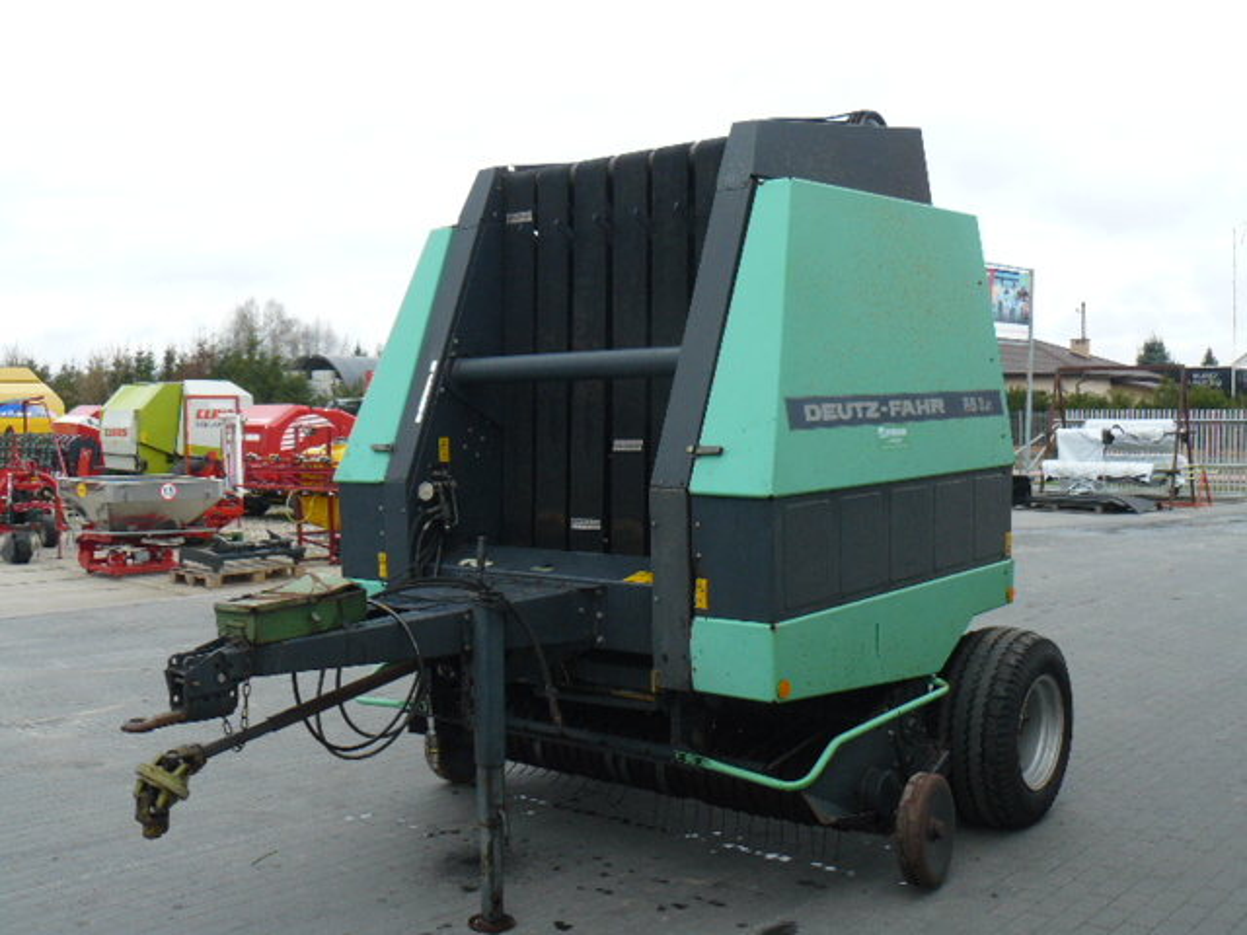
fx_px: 1297
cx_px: 624
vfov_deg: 39.7
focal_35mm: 36
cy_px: 468
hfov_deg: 51.4
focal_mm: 6
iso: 100
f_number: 4.5
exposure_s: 1/200
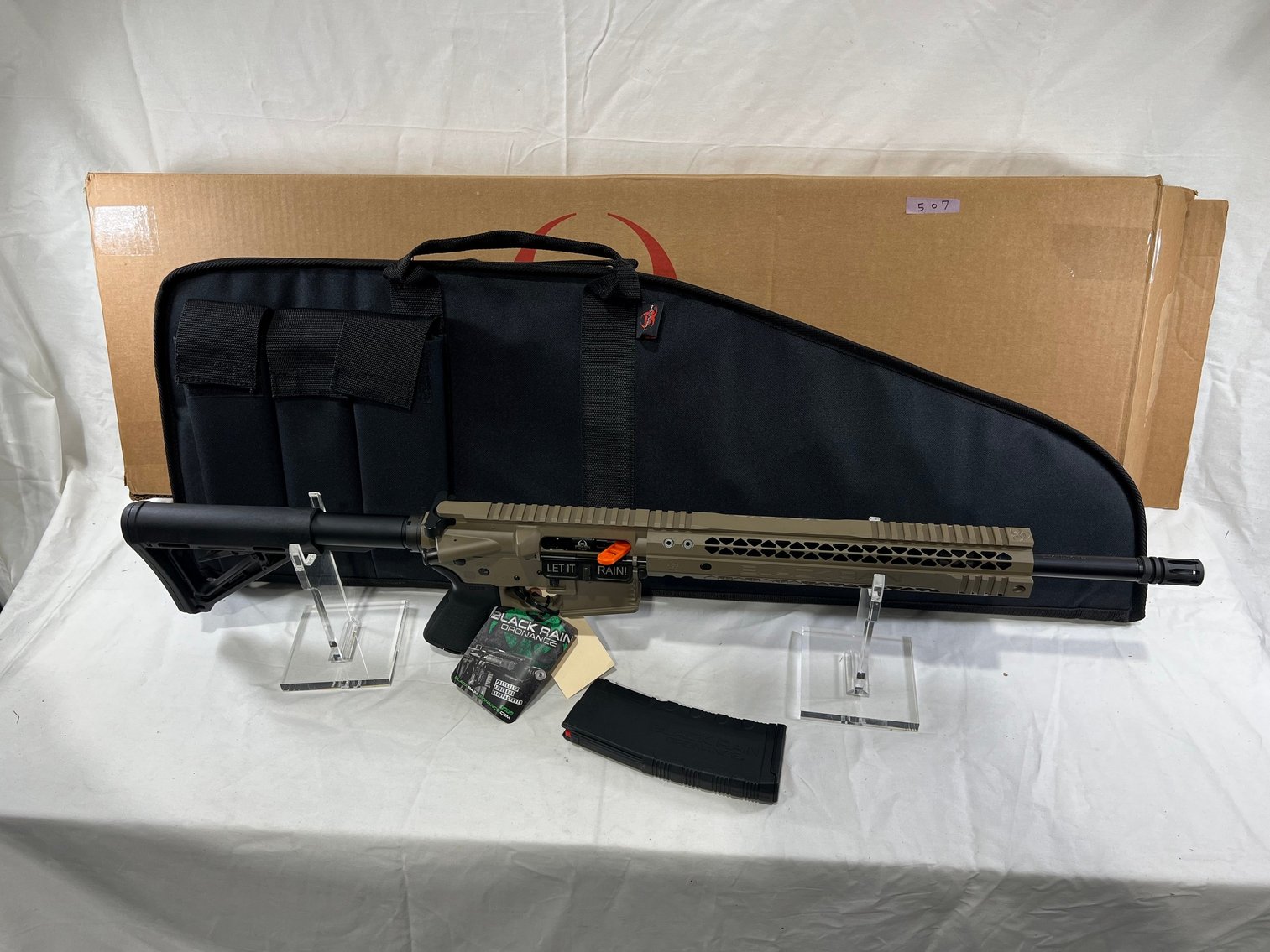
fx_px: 954
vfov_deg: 53.1
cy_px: 476
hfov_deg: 67.3
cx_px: 635
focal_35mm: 26
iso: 50
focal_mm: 5.7
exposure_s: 1/120
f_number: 1.5
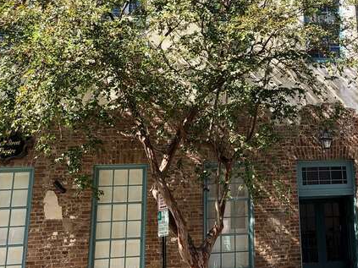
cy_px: 59
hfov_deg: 34.8
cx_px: 299
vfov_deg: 27.1
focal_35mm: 53
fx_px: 548
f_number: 1.8
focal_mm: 3.99
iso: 20
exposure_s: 1/546
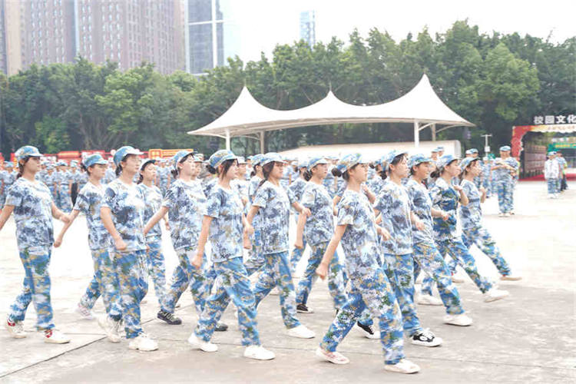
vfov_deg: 29.2
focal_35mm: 46
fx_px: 736
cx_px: 288
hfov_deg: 42.7
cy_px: 192
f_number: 2.8
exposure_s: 1/125
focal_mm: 46
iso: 50
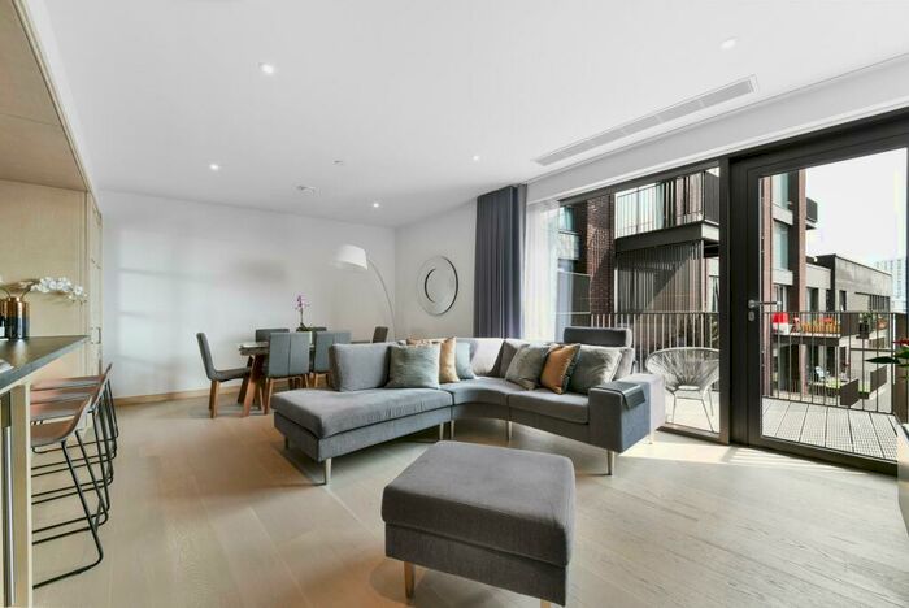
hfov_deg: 112.6
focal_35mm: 12
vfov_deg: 90.1
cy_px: 304
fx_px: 303
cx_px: 454
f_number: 13
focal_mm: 12
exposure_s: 1/60
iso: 200
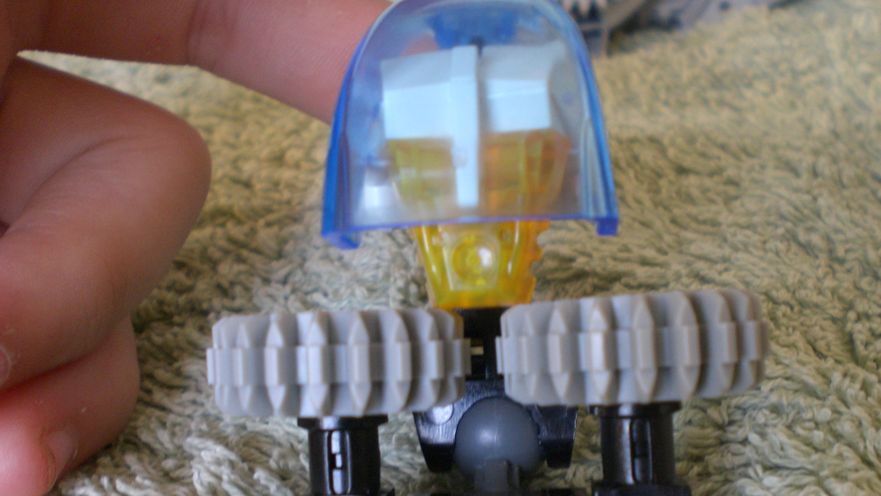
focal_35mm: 42
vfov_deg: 28.2
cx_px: 443
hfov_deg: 48.4
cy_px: 325
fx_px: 981
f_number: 3.1
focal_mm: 6.3
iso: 200
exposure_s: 1/80
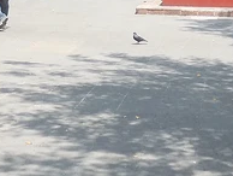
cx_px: 145
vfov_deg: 13.1
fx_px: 721
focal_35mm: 107
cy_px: -89
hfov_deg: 18.3
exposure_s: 1/400
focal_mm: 4.6
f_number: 3.5
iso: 125
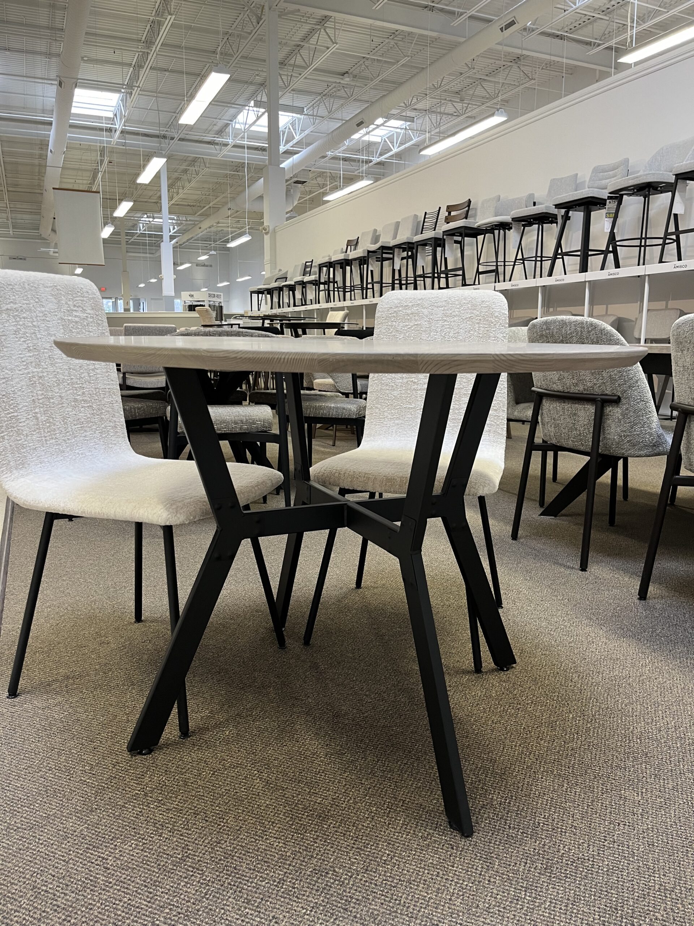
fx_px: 695
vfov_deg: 67.3
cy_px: 463
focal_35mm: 26
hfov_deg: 53.1
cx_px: 347
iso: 100
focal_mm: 5.1
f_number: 1.6
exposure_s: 1/60
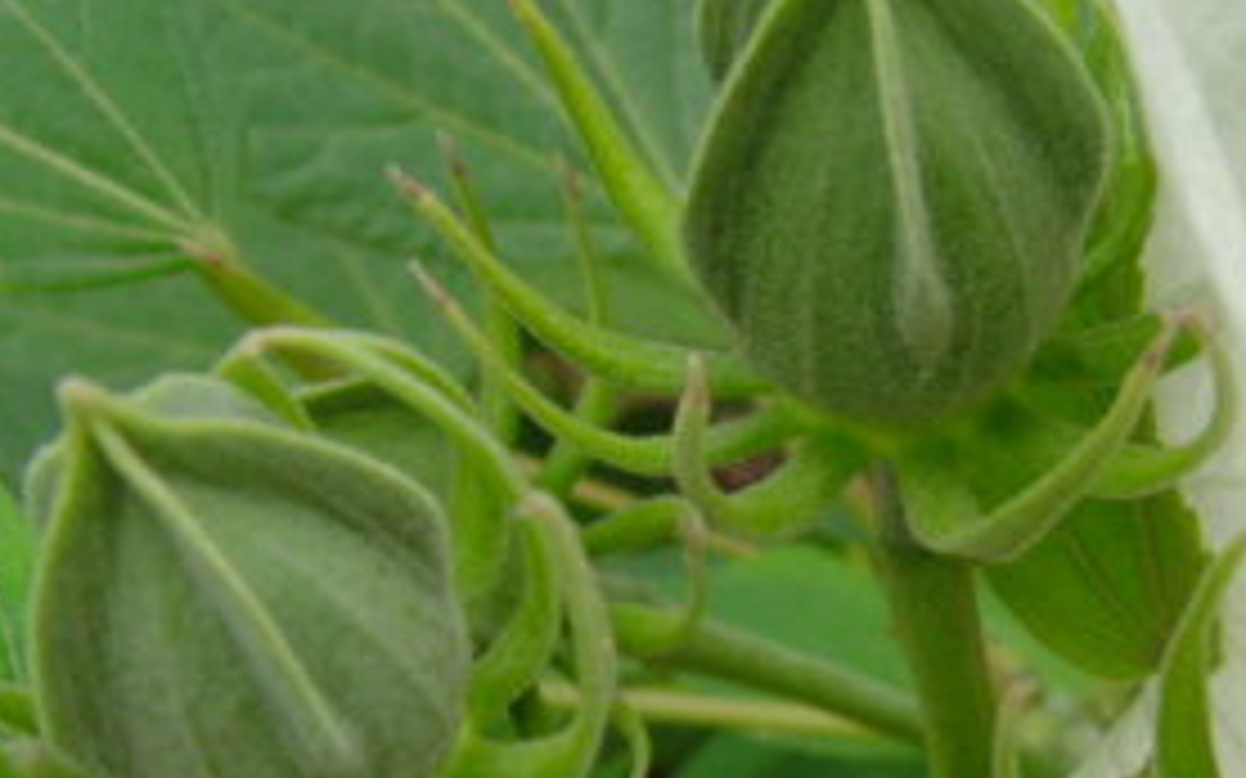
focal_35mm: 73
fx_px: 2478
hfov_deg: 28.2
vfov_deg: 17.6
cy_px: 672
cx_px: 747
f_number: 6.3
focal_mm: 6.6
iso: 80
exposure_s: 1/125
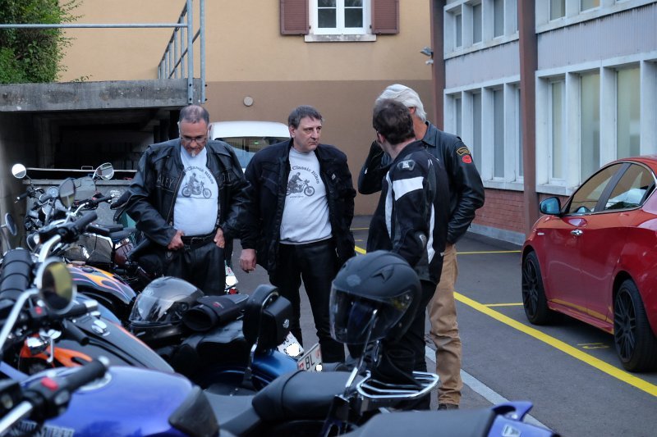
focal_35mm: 83
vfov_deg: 16.4
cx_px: 328
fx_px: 1514
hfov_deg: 24.5
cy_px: 218
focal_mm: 55.6
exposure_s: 1/100
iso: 3200
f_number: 5
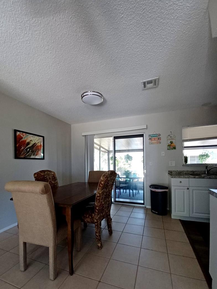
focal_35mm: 15
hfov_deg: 81.7
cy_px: 165
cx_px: 102
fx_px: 125
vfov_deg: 97.5
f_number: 2.2
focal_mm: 1.42
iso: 125
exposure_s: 1/29
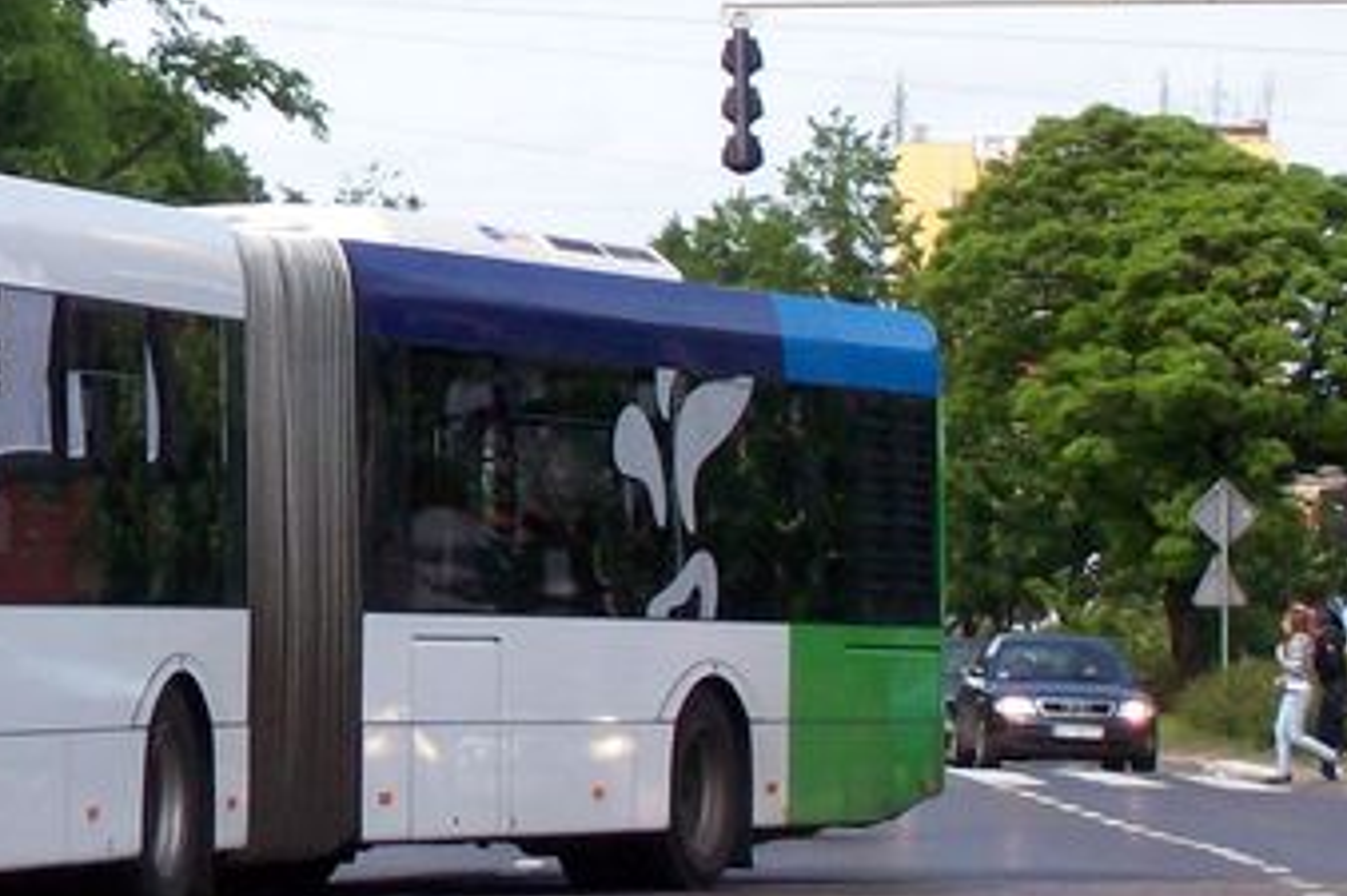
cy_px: 253
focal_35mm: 214
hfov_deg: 9.5
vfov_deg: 6.4
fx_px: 8003
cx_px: -239
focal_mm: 14.3
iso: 80
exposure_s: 1/445
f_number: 4.3
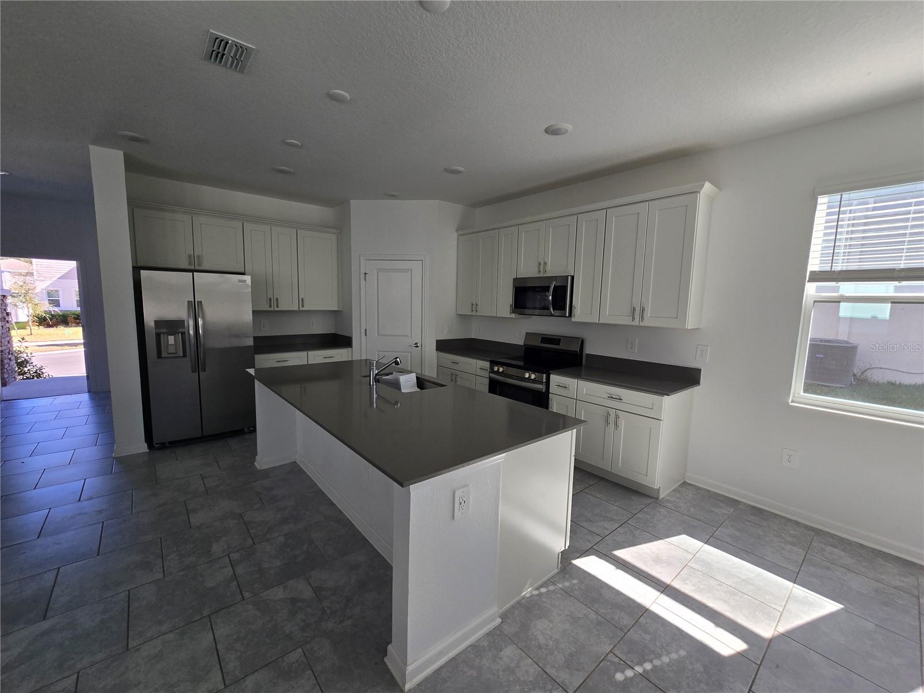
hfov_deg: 106.2
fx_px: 347
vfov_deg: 89.9
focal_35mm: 13
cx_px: 462
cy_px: 346
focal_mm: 2.2
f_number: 2.2
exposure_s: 1/318
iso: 50
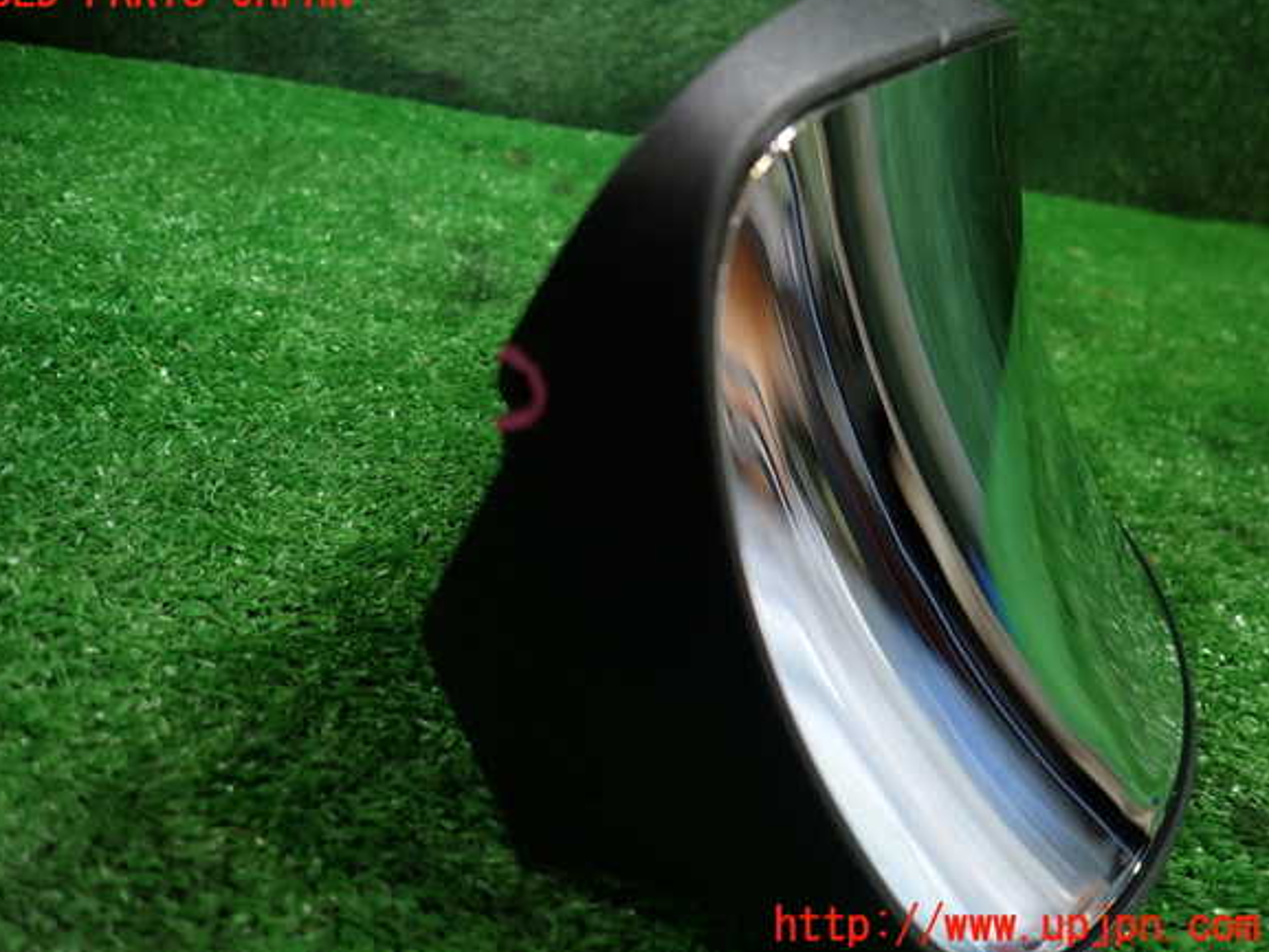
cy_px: 460
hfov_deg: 67.3
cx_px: 611
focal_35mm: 26
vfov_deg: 53.1
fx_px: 953
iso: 200
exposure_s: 1/30
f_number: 2
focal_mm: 4.5
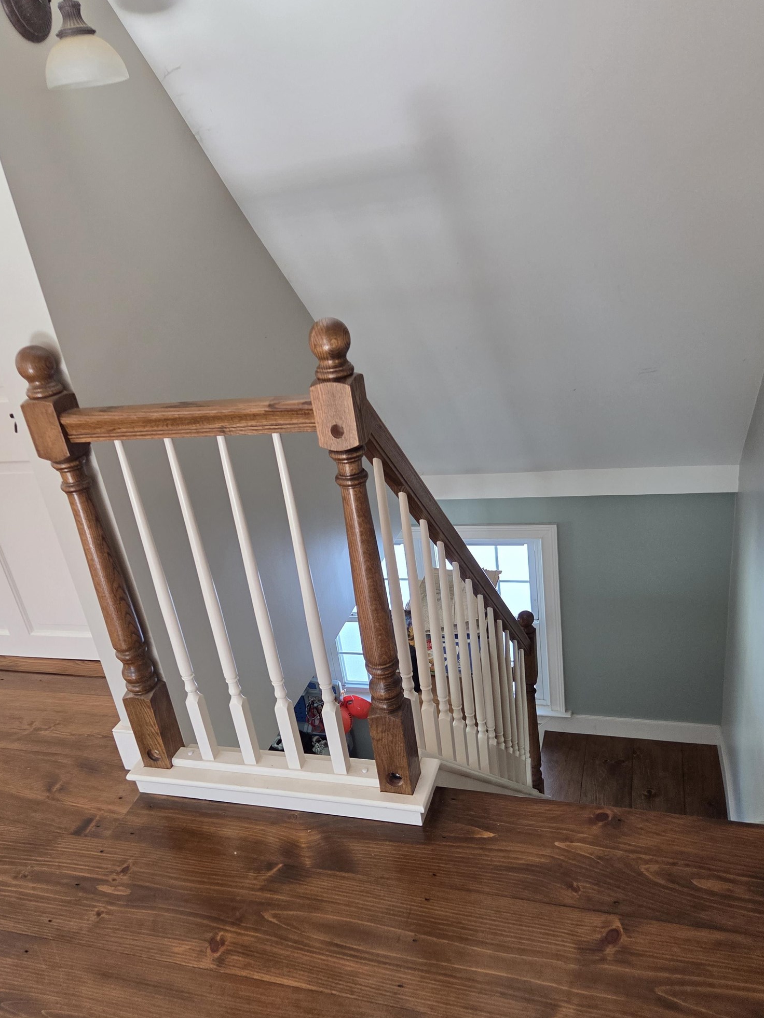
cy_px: 575
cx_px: 361
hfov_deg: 51.3
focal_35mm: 27
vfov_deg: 65.1
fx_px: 795
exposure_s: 1/180
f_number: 1.8
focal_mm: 5.4
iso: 160
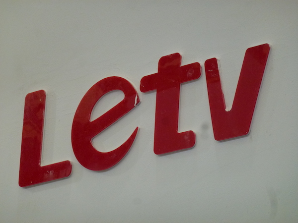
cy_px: 112
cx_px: 149
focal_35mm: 266
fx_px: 2290
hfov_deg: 7.4
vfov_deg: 5.6
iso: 400
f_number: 5.6
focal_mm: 47.7
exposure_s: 1/100
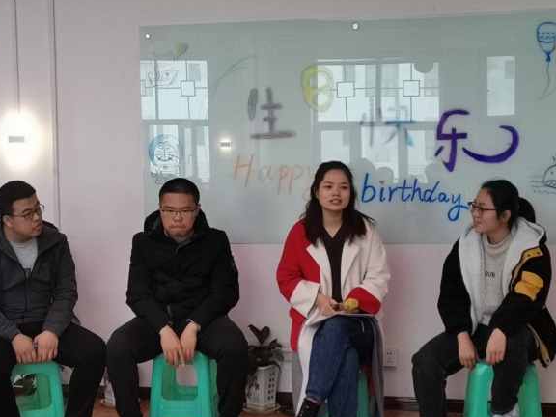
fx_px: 964
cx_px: 264
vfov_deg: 24.4
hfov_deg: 32.2
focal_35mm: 60
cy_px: 225
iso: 250
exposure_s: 1/50
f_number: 1.8
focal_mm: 4.75
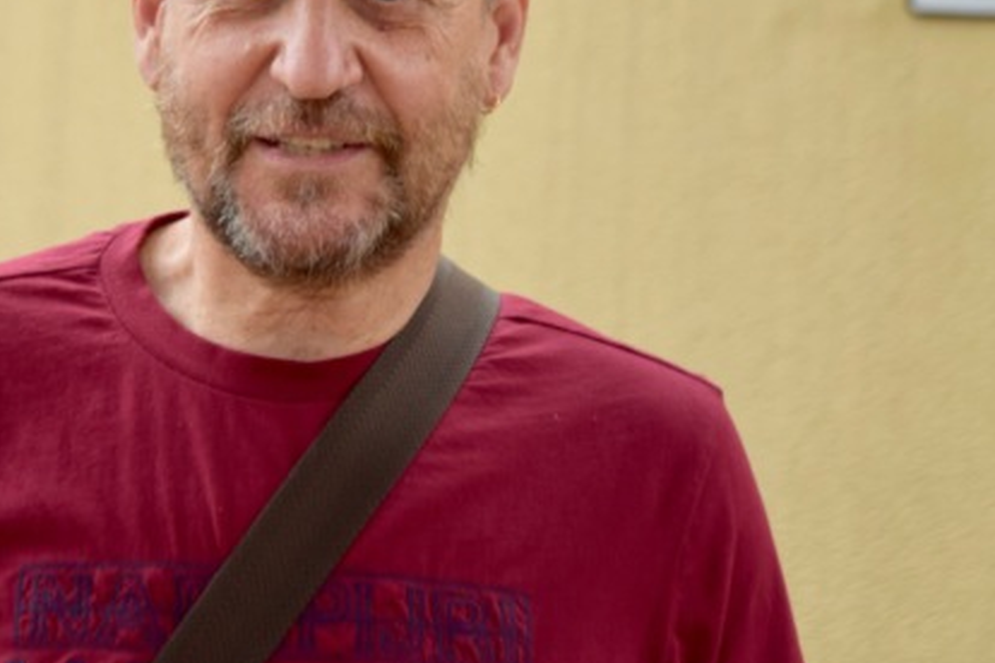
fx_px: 5444
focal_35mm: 197
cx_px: 298
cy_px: 129
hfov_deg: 10.4
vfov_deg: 7.0
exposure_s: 1/125
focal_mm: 80
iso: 400
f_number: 5.3
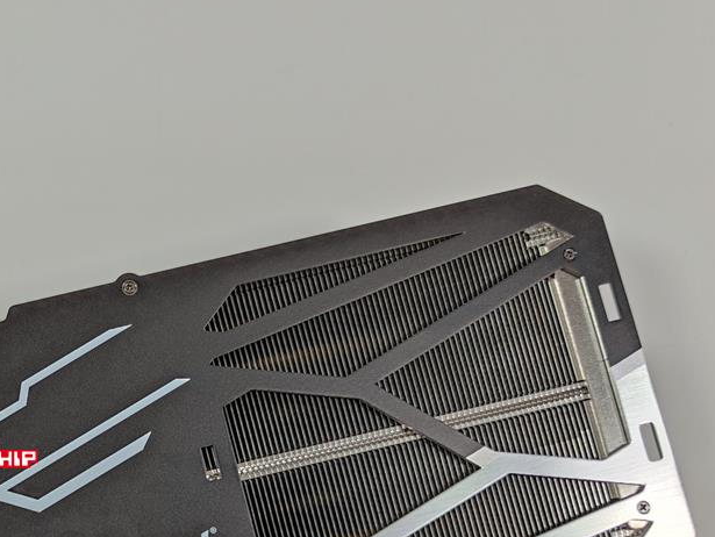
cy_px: 459
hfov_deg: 33.8
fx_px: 1075
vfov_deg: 27.3
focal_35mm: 52
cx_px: 9
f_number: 1.85
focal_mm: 6.78
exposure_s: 1/33
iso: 165
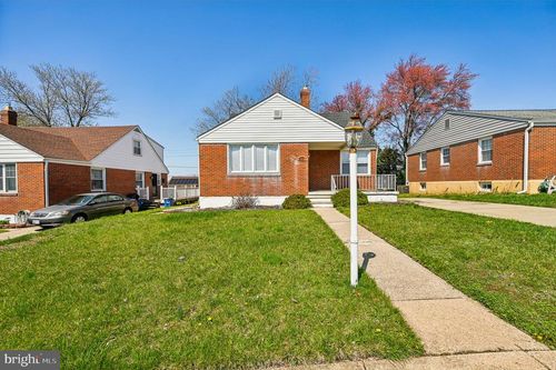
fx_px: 216
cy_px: 185
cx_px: 278
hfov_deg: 104.3
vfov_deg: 81.2
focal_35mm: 14
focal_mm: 14
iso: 100
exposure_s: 1/800
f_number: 8
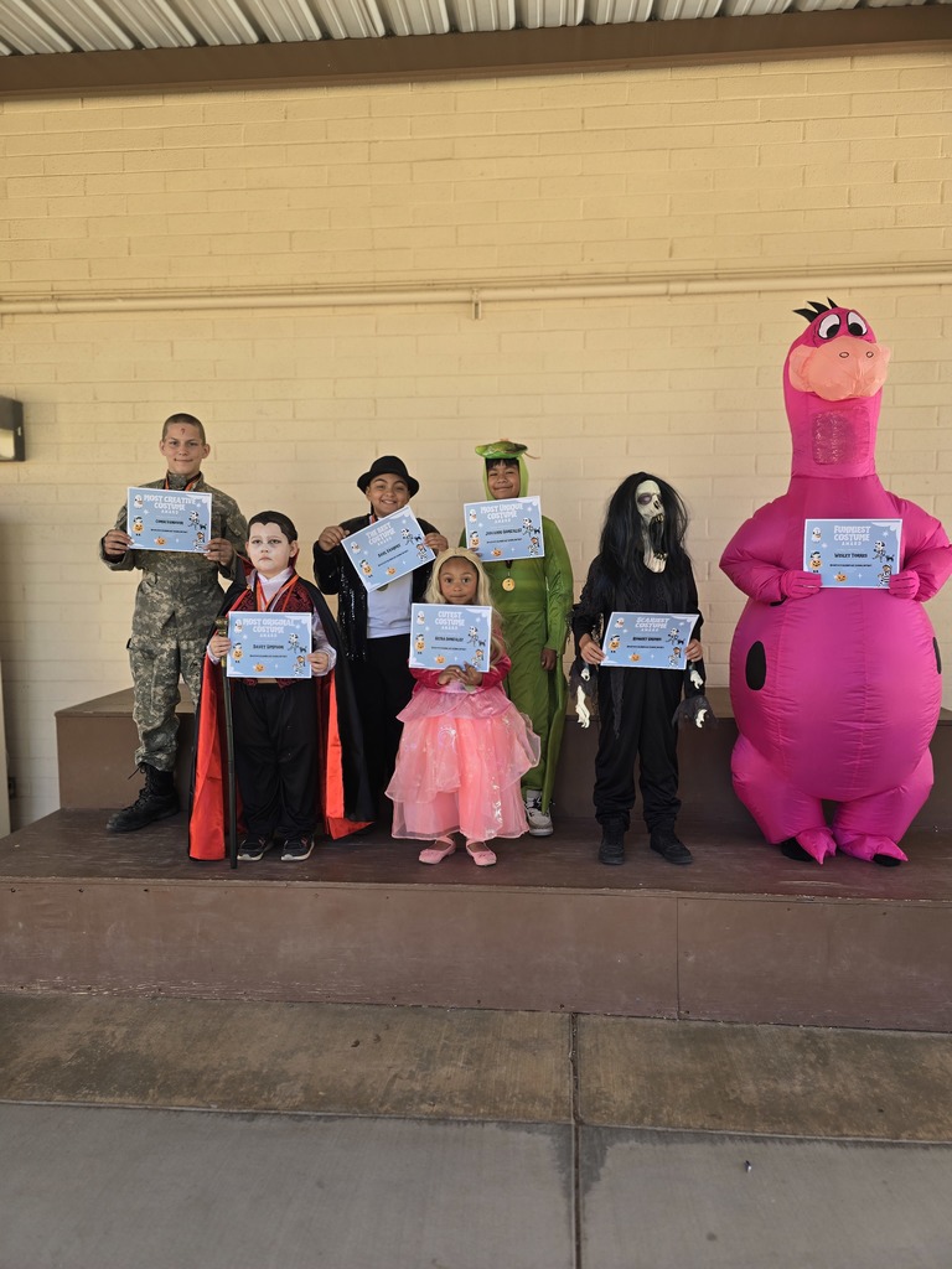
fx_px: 843
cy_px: 634
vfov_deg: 73.9
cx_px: 476
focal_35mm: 23
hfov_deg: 58.9
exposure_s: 1/120
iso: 32
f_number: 1.7
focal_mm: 6.3
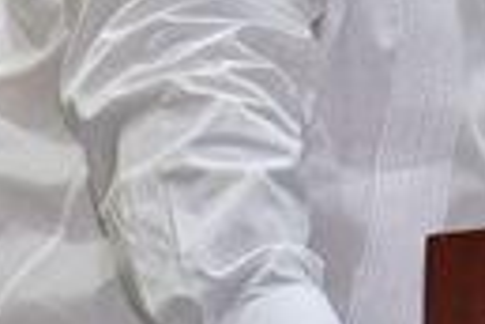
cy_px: -126
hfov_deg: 3.5
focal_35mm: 584
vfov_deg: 2.4
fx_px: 7867
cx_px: 692
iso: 1600
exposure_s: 1/200
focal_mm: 112
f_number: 6.3
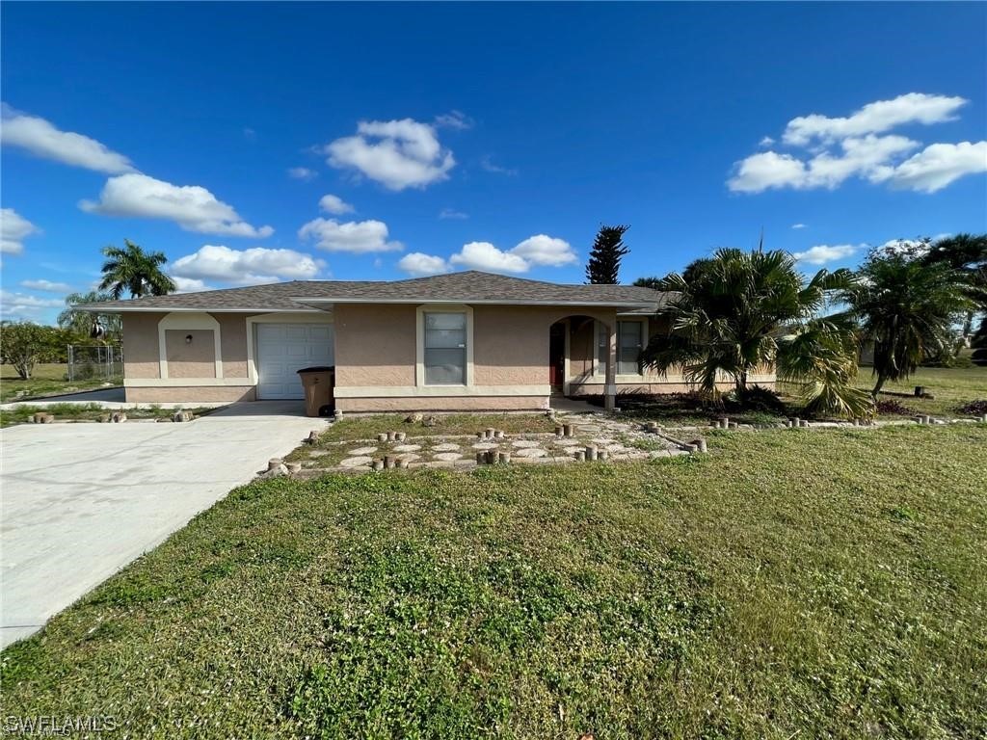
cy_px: 370
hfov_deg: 106.2
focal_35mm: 13
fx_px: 371
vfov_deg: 89.9
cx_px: 494
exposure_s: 1/1575
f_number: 1.8
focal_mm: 1.57
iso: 32
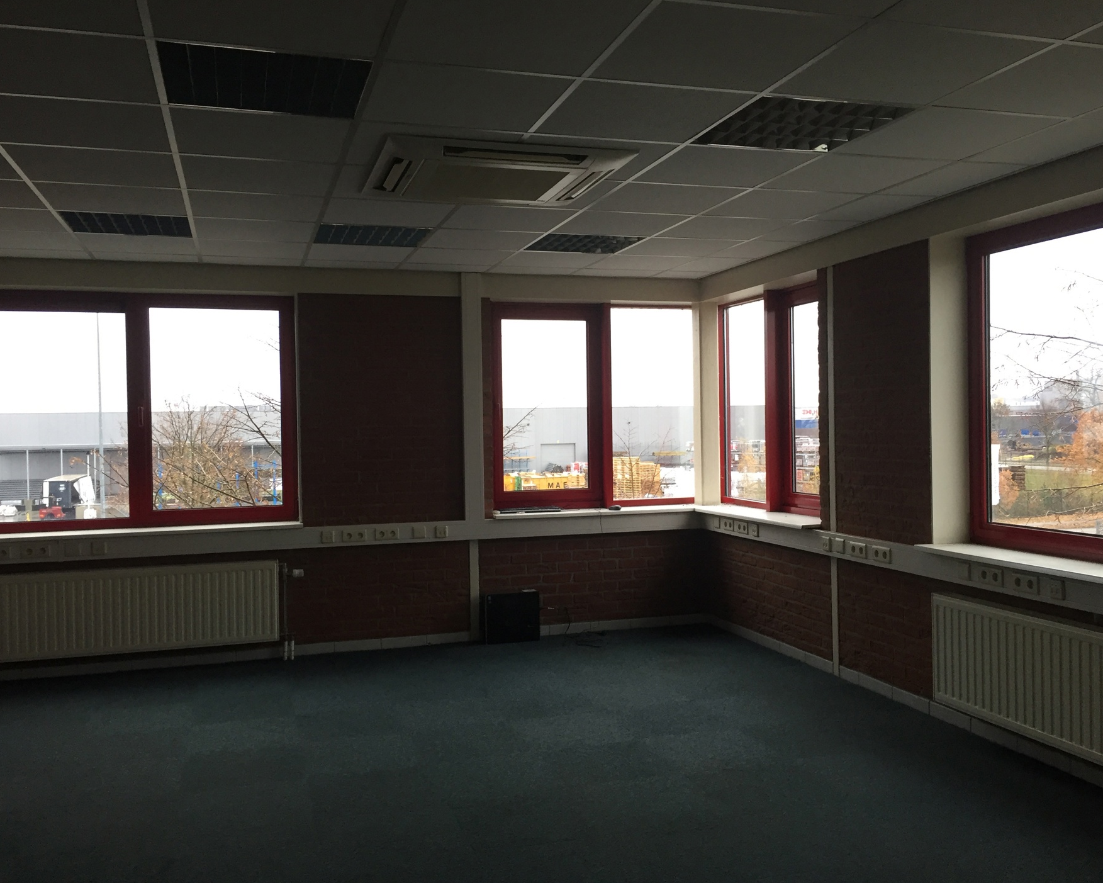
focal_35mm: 31
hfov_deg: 57.2
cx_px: 561
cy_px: 439
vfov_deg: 47.1
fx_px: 1012
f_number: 2.2
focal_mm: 4.15
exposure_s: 1/33
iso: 64
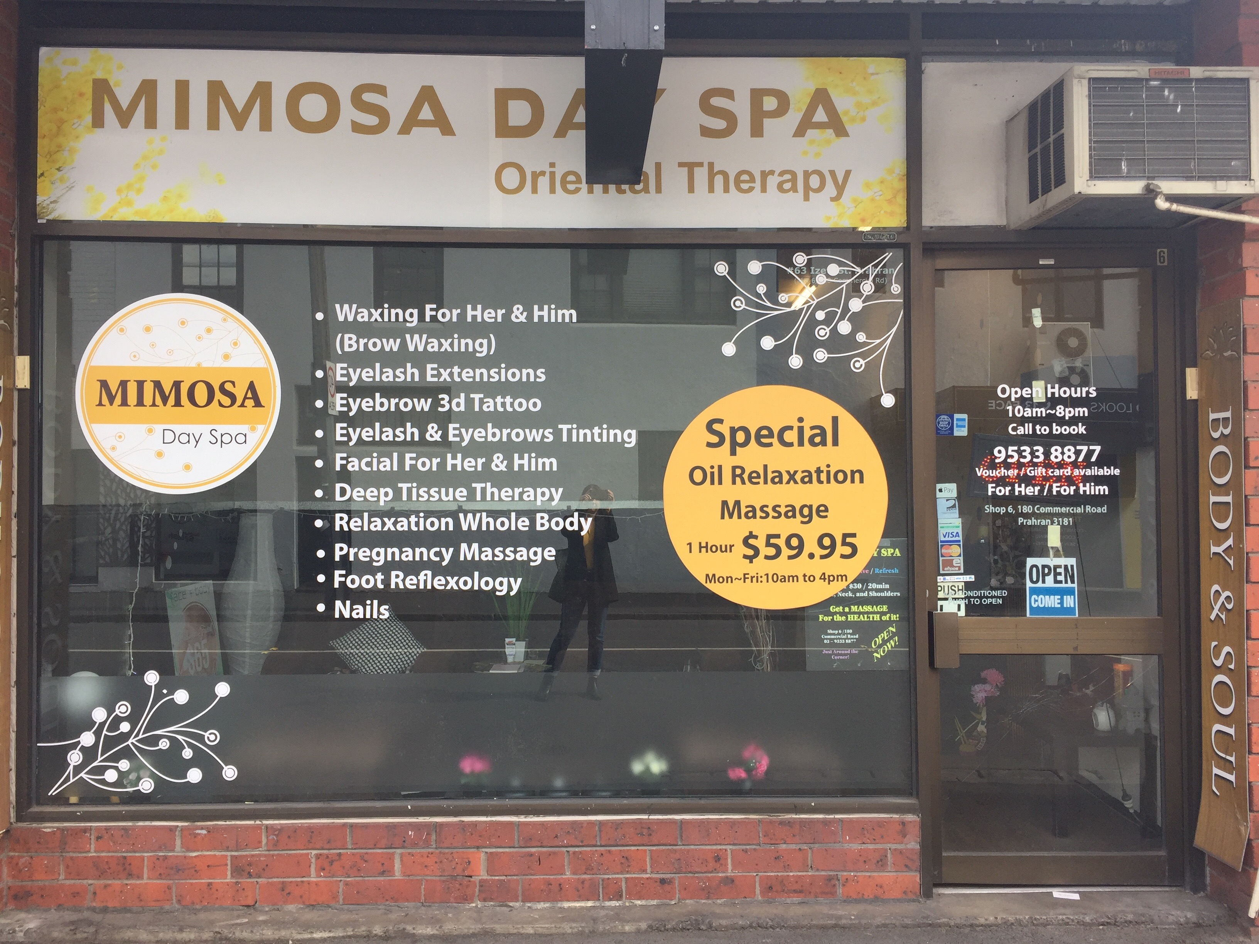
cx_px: 630
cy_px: 472
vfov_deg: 48.2
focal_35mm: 29
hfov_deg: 61.7
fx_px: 1055
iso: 32
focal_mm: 4.15
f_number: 2.2
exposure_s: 1/267
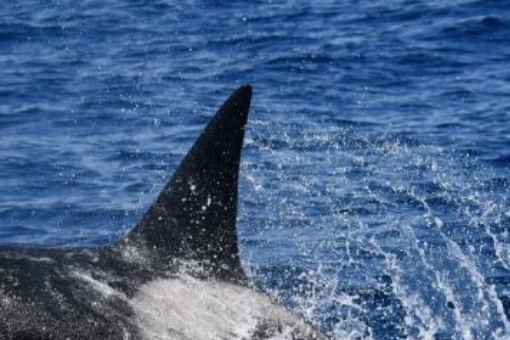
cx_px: 119
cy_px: 291
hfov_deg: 3.4
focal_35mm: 607
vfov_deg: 2.3
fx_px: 8595
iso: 320
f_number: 8
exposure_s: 1/2000
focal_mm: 180
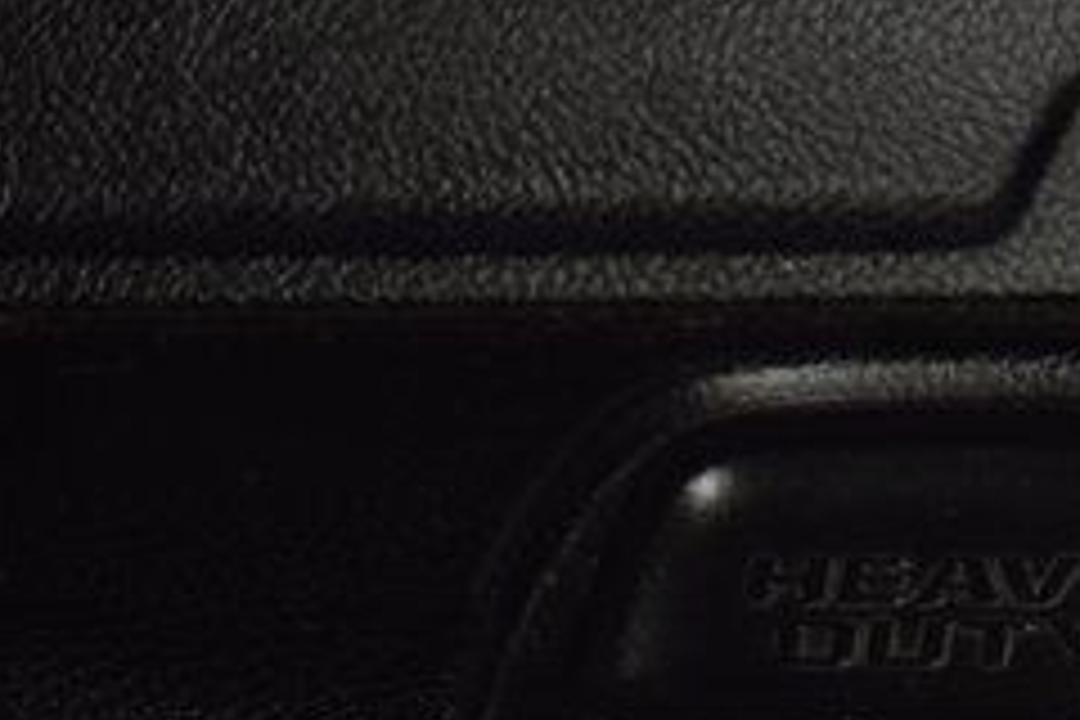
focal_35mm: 280
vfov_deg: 4.9
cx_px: 994
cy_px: 943
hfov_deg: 7.3
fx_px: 8399
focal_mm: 70
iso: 100
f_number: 8
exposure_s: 1/125
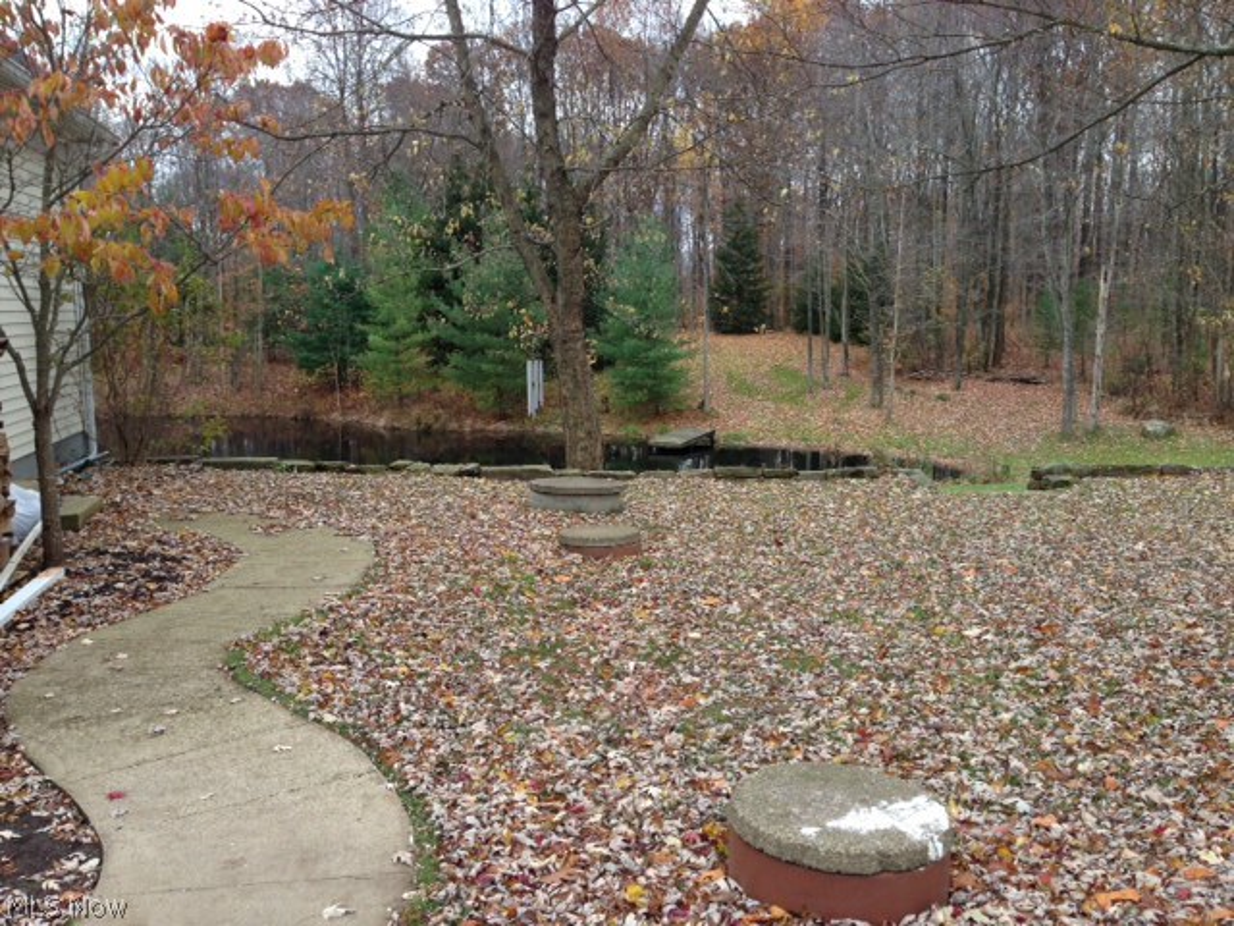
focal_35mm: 33
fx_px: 1176
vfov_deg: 42.9
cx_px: 617
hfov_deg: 55.4
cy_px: 463
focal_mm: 4.13
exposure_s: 1/162
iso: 50
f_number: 2.4
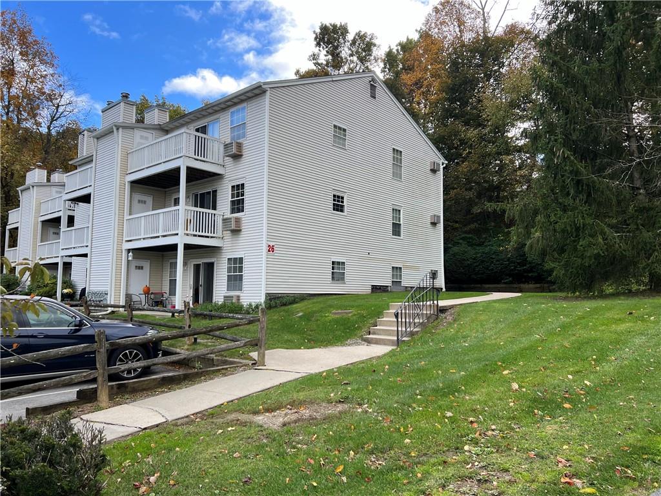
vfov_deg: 53.1
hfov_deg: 67.3
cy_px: 248
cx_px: 330
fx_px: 496
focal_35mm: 26
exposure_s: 1/949
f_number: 1.5
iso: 50
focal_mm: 5.7
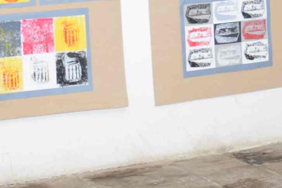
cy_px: 6
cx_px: 146
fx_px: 870
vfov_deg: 12.2
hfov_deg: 18.4
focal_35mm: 111
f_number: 3.5
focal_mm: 18
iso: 400
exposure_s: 1/160
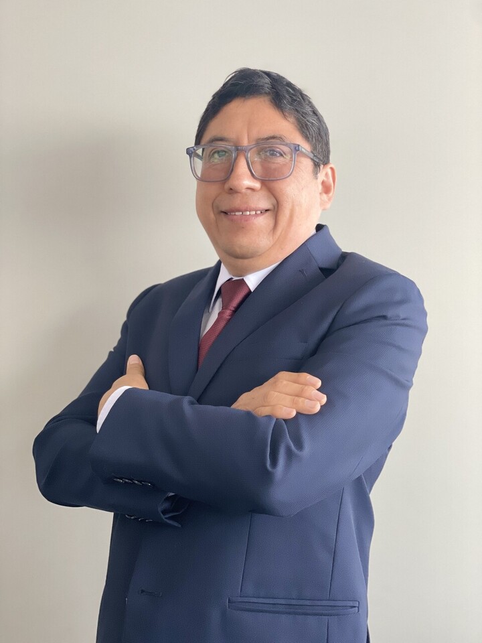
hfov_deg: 28.0
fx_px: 965
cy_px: 322
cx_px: 241
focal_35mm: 52
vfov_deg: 36.8
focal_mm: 6
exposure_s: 1/122
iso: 250
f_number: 2
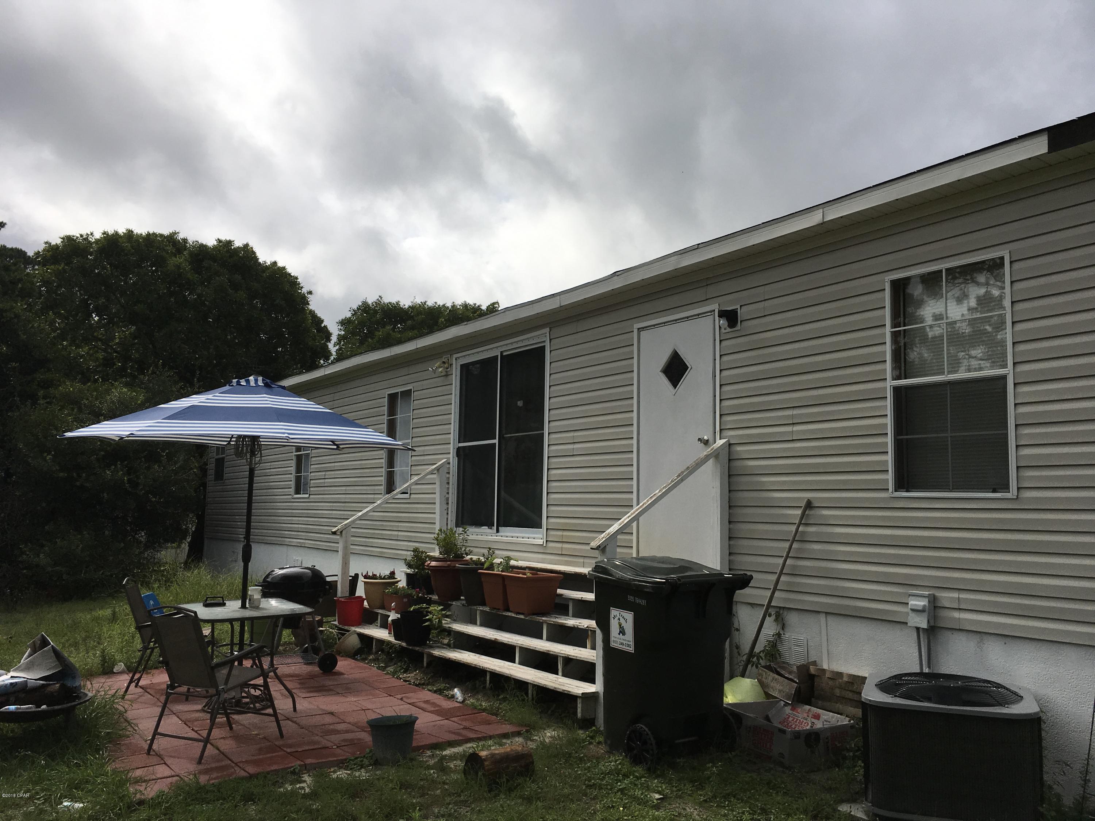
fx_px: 917
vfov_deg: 48.2
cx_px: 548
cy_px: 410
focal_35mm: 29
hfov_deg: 61.7
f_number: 2.2
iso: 25
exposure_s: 1/3497
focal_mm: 4.15
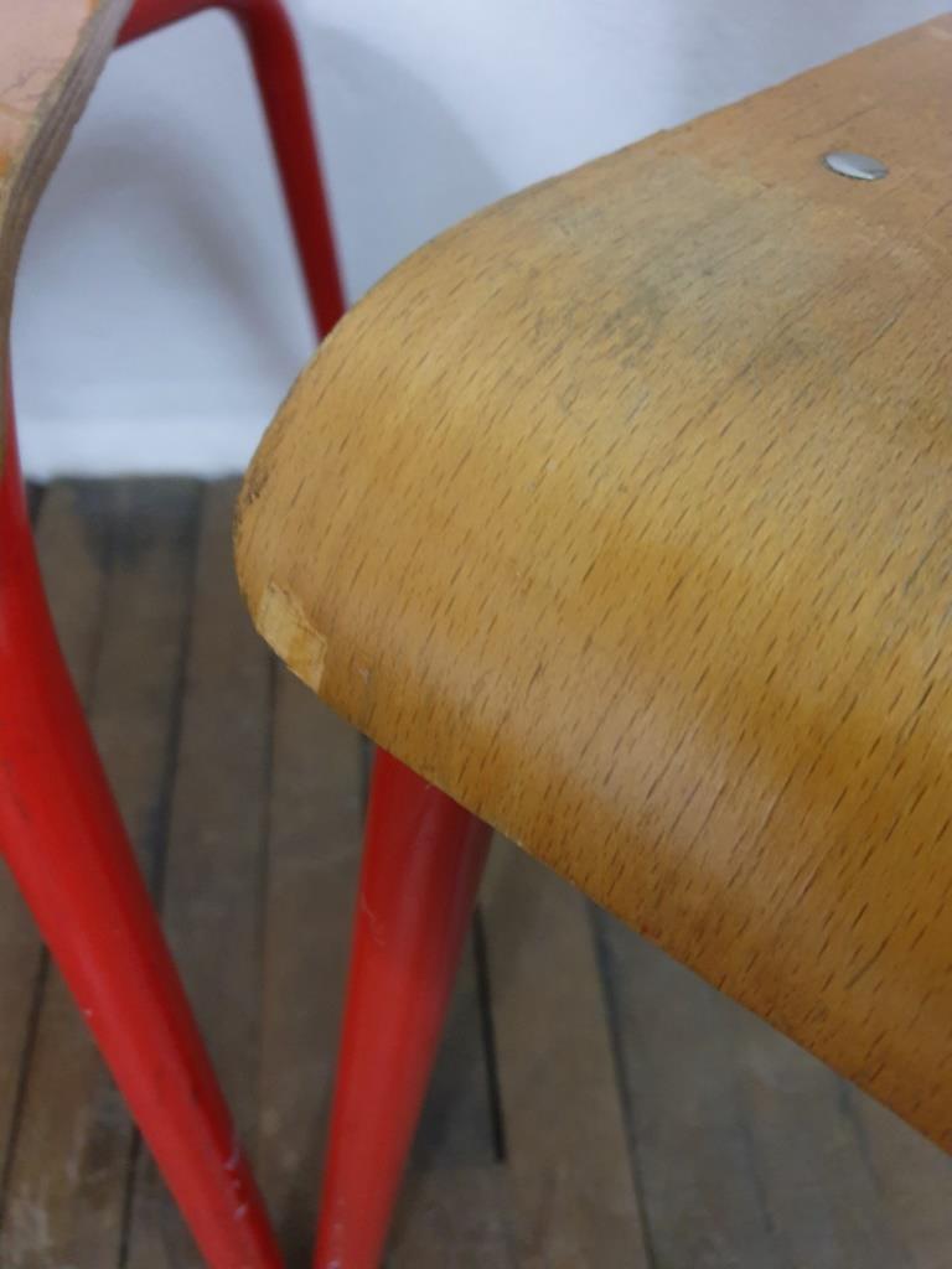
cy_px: 634
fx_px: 953
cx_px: 476
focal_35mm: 26
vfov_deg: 67.3
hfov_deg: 53.1
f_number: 1.5
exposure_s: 1/14
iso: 320
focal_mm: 4.3
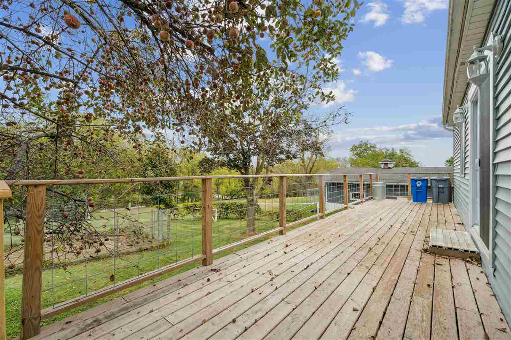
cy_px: 170
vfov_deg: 73.7
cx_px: 256
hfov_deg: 96.7
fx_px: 227
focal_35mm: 16
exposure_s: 1/100
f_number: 10
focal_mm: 16
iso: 400
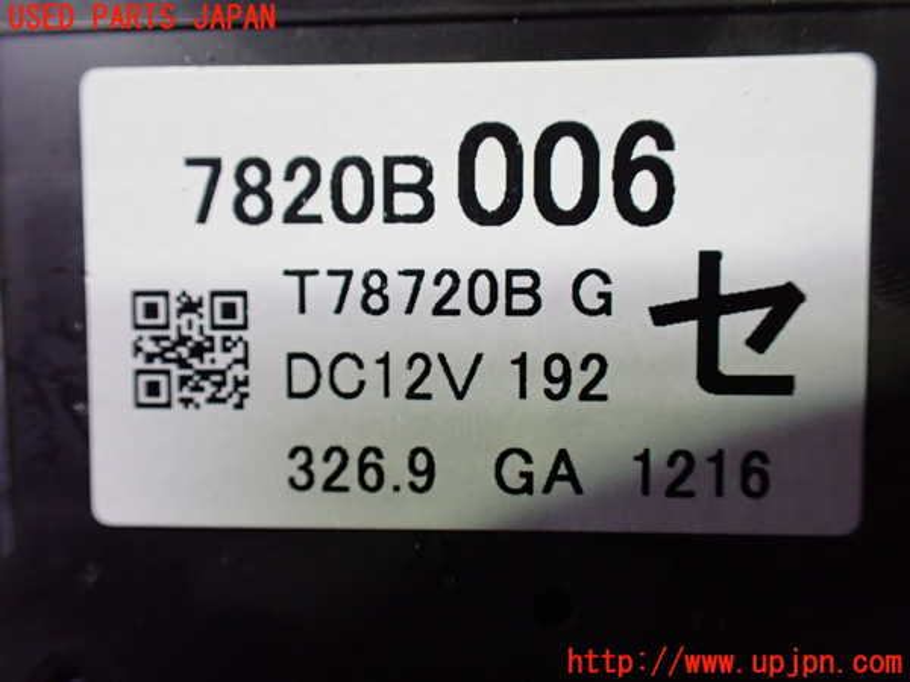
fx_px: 789
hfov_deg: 60.0
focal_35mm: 30
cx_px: 455
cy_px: 341
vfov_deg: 46.8
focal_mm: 5.4
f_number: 2.3
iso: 800
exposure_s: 1/80
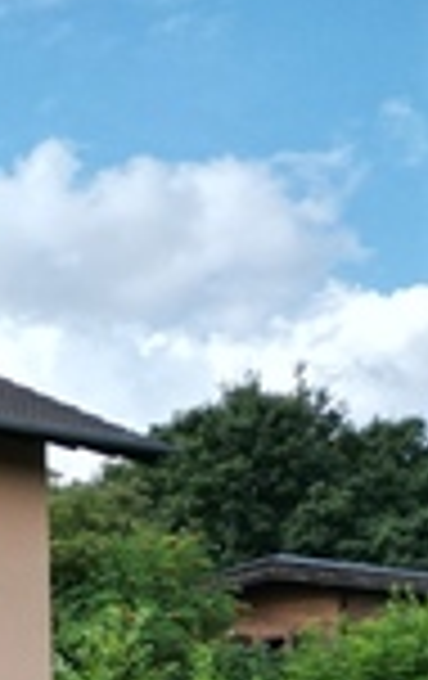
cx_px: -694
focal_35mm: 84
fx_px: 1560
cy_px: 727
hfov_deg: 11.7
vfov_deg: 23.3
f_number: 1.7
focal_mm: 6.72
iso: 100
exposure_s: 1/2000
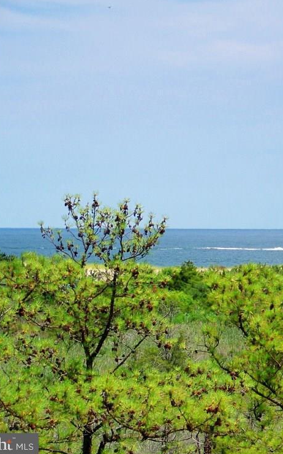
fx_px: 2482
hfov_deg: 6.5
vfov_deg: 10.4
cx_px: 276
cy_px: 223
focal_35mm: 201
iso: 64
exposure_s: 1/800
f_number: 3.2
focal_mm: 22.2
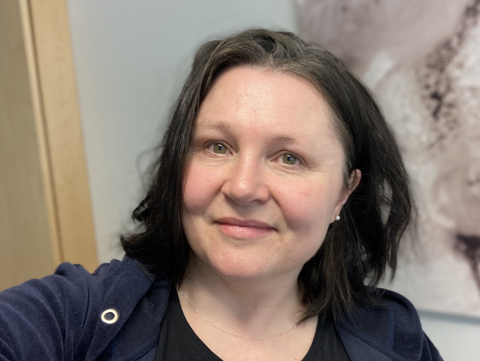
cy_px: 198
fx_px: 527
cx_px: 278
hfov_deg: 48.8
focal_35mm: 38
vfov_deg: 37.7
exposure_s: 1/50
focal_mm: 2.87
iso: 64
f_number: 2.2
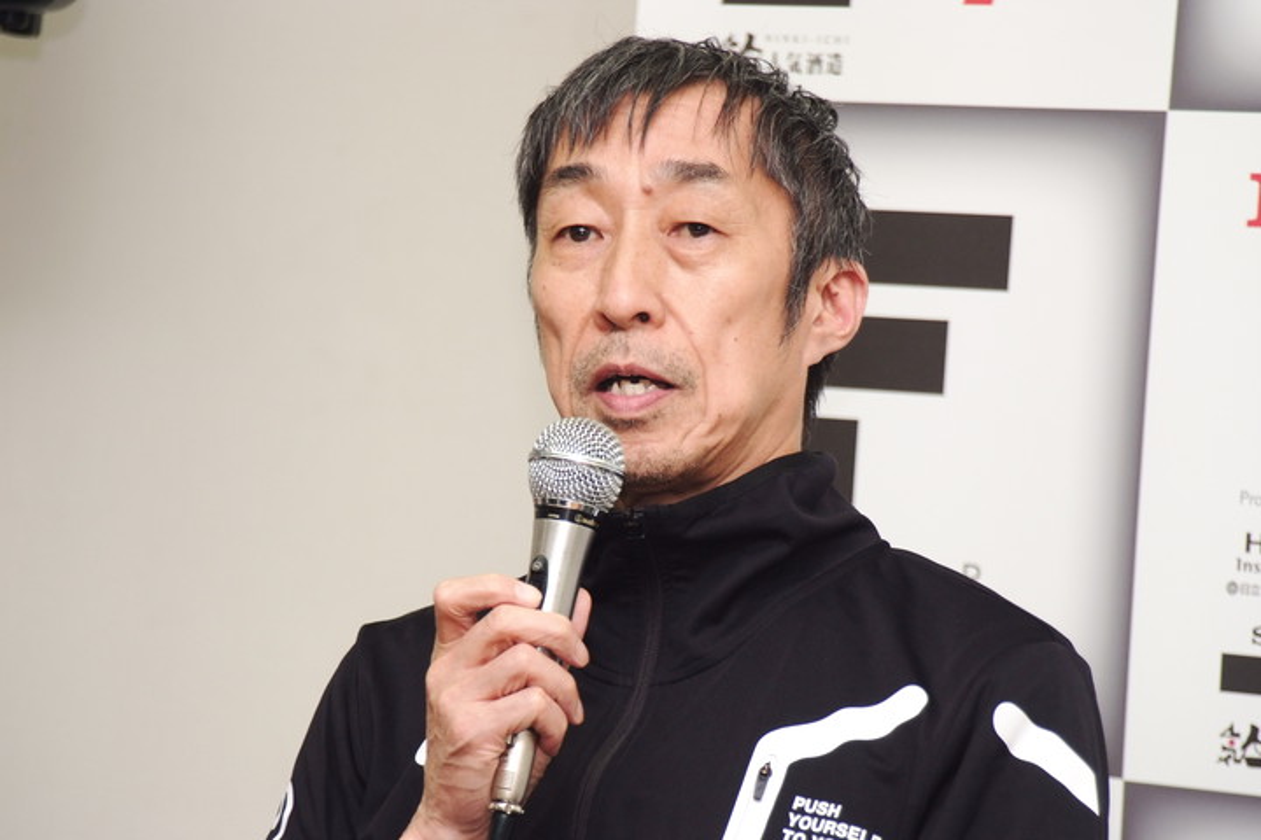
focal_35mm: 225
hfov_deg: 9.1
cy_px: 420
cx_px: 630
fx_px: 7881
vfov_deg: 6.1
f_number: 5.6
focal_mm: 150
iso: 400
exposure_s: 1/125
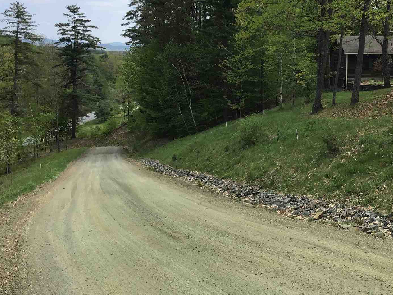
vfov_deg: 31.1
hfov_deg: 40.6
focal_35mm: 46
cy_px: 85
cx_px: 268
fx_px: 522
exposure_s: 1/840
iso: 25
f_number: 2.4
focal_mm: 3.3
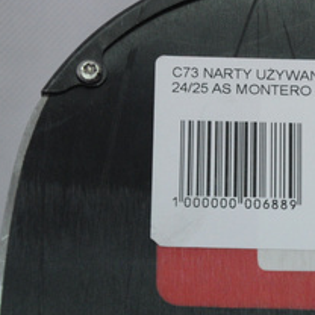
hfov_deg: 6.9
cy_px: 181
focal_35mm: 254
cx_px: 294
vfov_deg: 6.9
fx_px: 2615
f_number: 8
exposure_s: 1/125
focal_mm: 92
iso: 2200
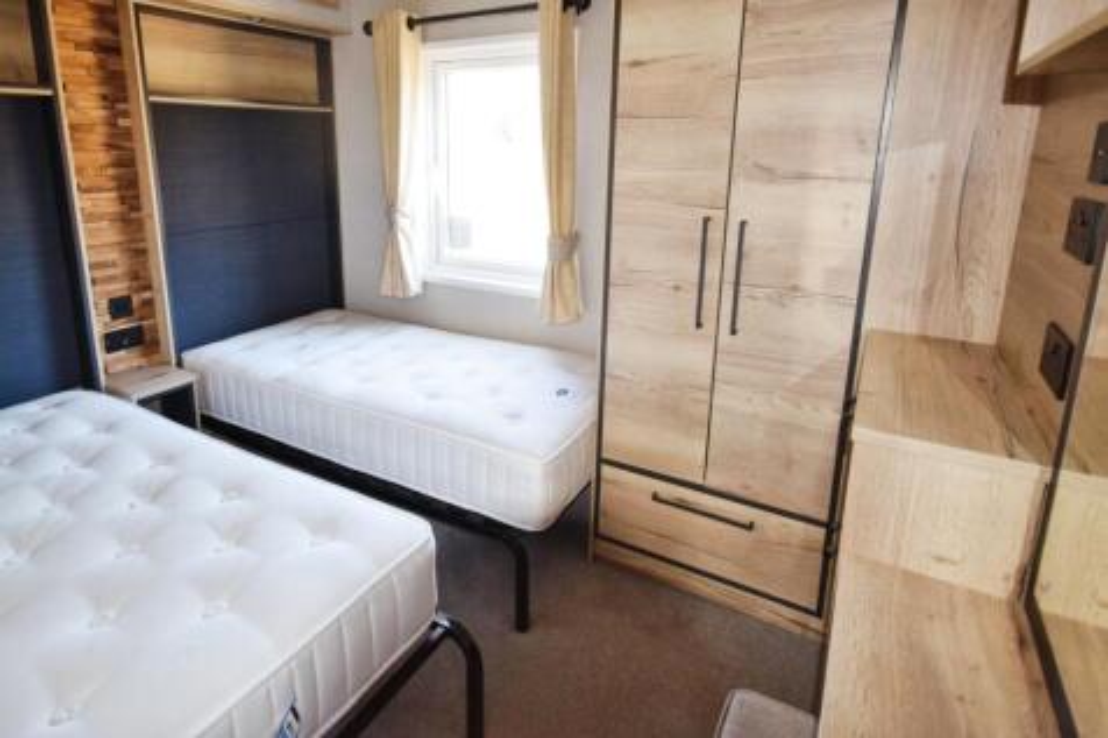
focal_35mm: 20
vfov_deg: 63.2
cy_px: 369
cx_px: 554
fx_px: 600
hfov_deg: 85.4
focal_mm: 13
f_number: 4.5
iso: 800
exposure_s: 1/80
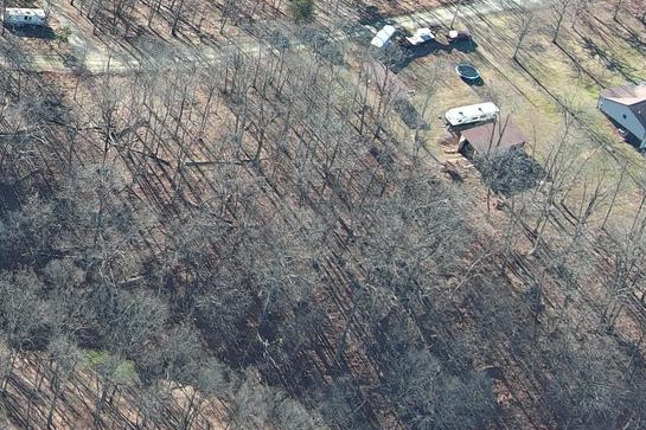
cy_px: -187
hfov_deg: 16.6
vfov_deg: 12.1
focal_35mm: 109
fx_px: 1955
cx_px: -398
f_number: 2.8
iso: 100
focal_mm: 10.57
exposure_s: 1/235
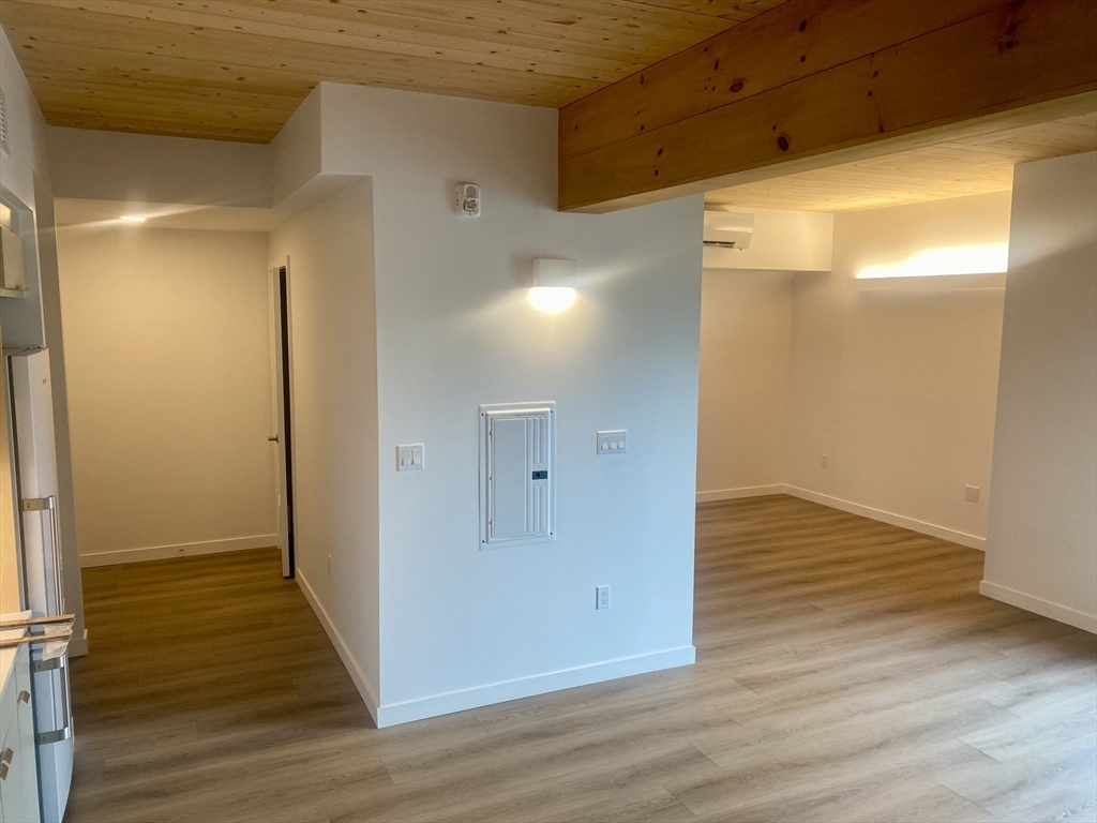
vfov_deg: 53.1
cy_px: 412
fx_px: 824
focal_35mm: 26
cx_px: 548
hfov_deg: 67.3
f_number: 1.8
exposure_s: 1/120
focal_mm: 4.25
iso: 100
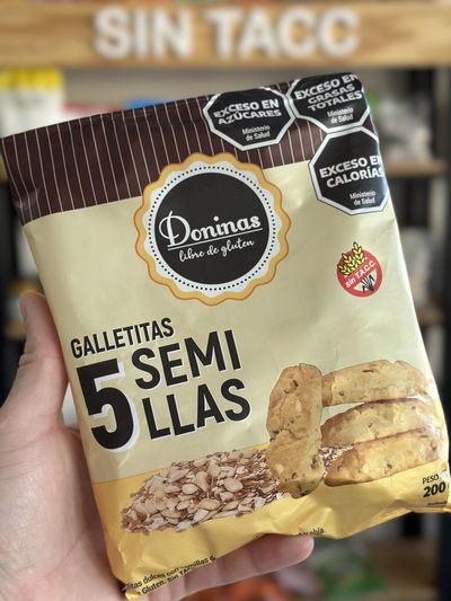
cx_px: 226
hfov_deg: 30.3
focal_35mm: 48
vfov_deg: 39.6
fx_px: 834
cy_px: 300
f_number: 1.78
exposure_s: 1/91
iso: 125
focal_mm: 6.86
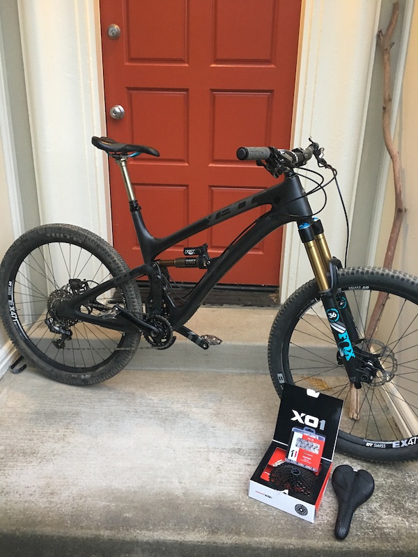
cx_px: 209
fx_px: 467
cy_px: 278
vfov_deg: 61.7
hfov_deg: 48.2
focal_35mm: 29
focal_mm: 4.15
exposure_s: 1/10
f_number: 2.2
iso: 80
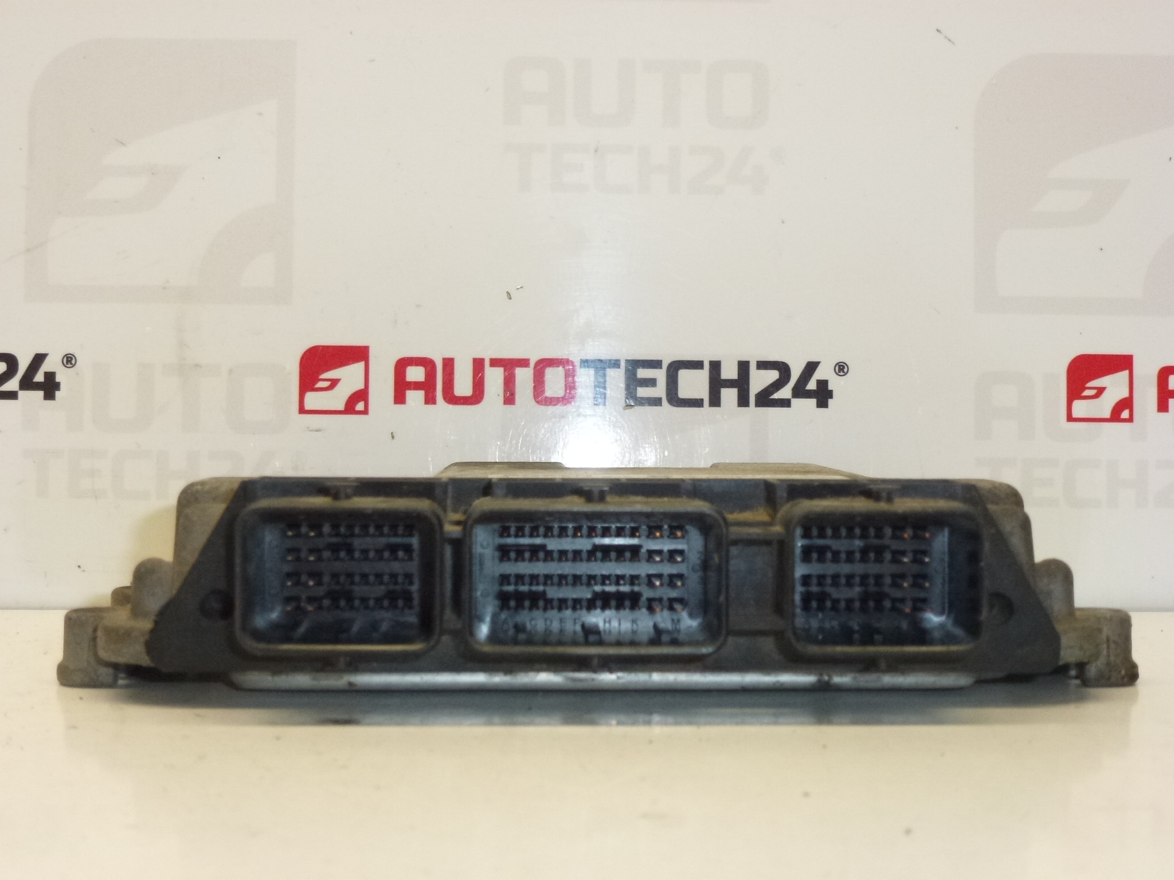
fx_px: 1764
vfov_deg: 28.0
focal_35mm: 52
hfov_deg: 36.8
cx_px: 587
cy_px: 440
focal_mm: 9.4
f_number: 4.3
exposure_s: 1/160
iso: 400
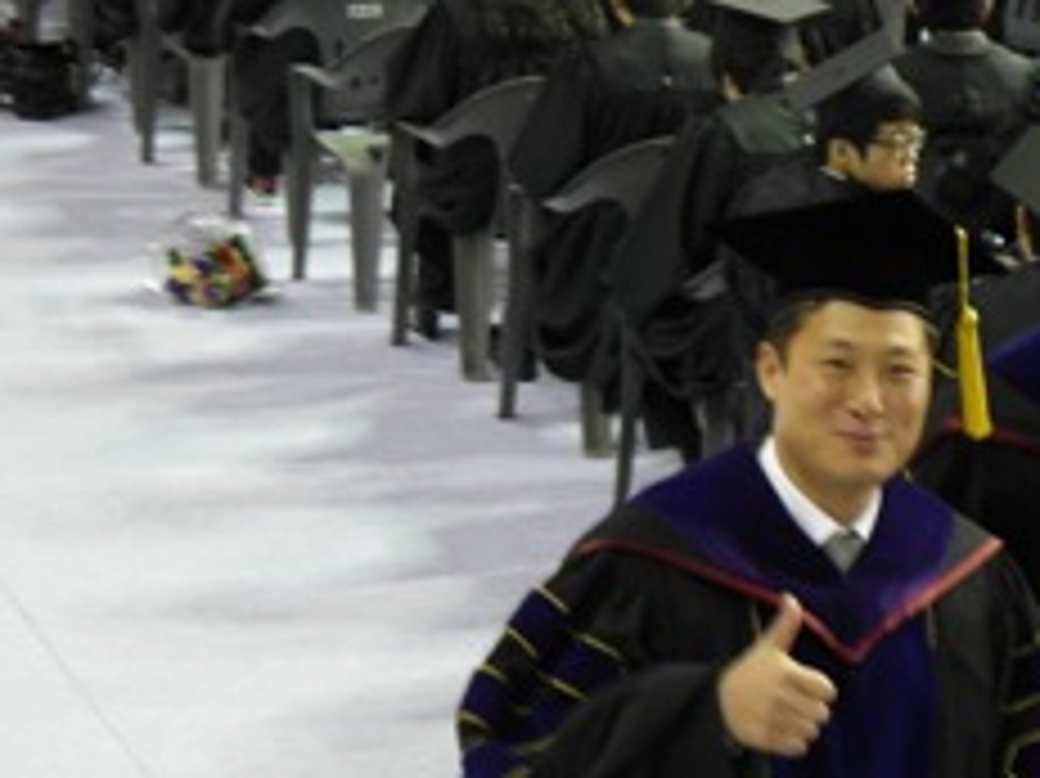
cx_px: 941
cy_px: 625
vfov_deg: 10.8
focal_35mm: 137
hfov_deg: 14.3
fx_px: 4114
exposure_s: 1/30
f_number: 2.4
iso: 240
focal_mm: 15.6
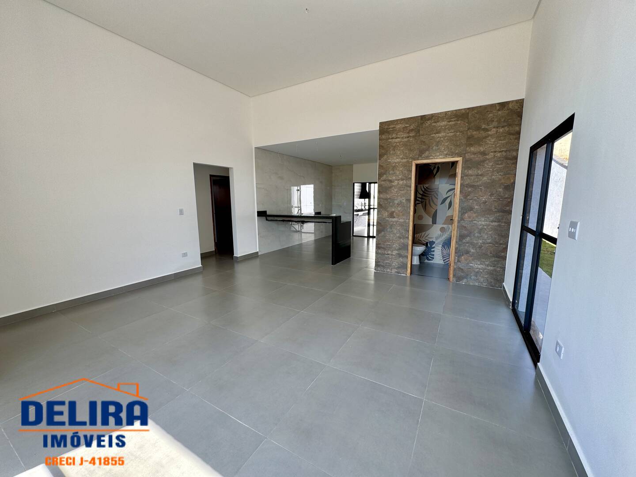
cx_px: 318
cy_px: 238
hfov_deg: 102.1
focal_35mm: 14
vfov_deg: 85.7
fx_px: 257
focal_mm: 2.22
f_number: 2.2
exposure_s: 1/129
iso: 40
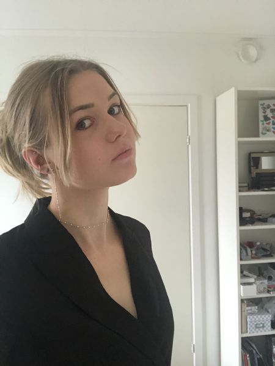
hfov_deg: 44.2
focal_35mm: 32
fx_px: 339
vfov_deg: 56.8
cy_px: 183
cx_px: 138
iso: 320
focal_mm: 2.87
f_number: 2.2
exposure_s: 1/60
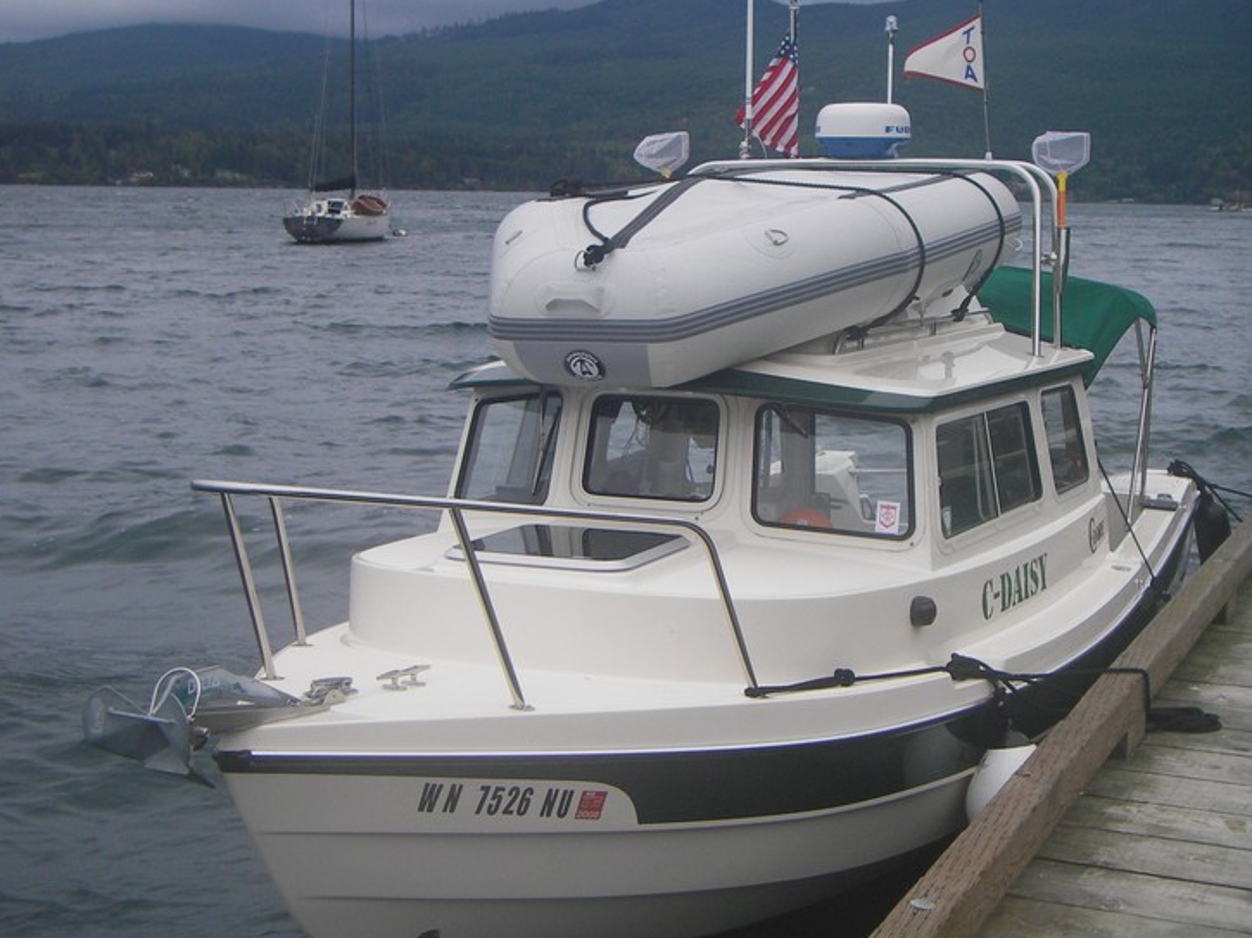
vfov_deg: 27.5
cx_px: 637
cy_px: 498
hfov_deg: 36.2
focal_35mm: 53
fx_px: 1916
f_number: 3.5
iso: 50
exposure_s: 1/250
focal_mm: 8.1
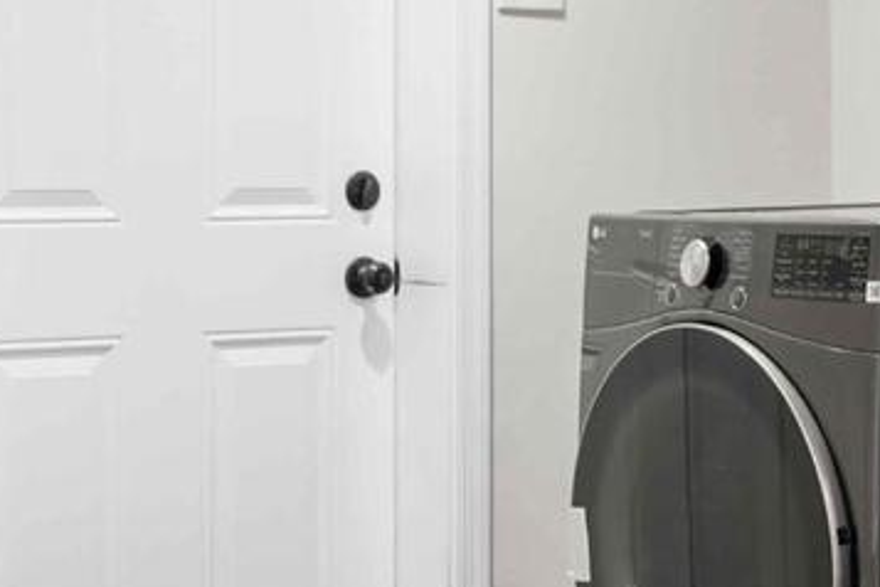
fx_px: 2860
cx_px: 949
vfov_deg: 11.7
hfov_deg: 17.0
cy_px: 170
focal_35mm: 117
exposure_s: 1/30
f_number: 4
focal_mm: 29
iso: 2000
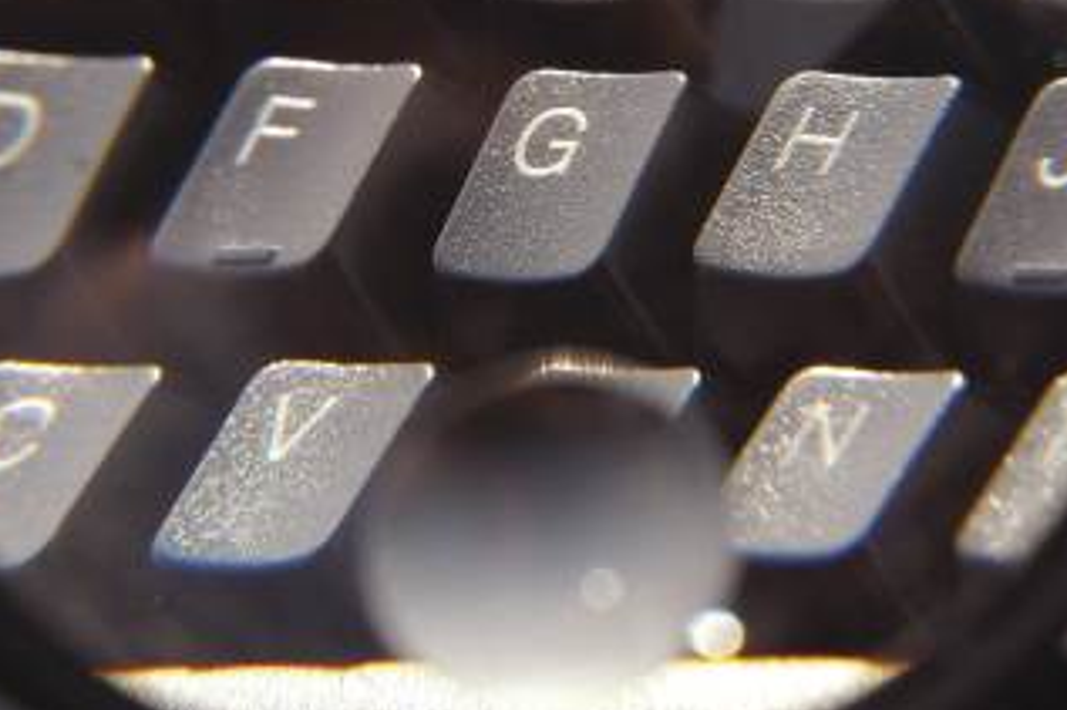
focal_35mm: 136
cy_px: 138
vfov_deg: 10.0
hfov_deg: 15.0
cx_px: 910
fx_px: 4029
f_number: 10
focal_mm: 46
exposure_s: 1/160
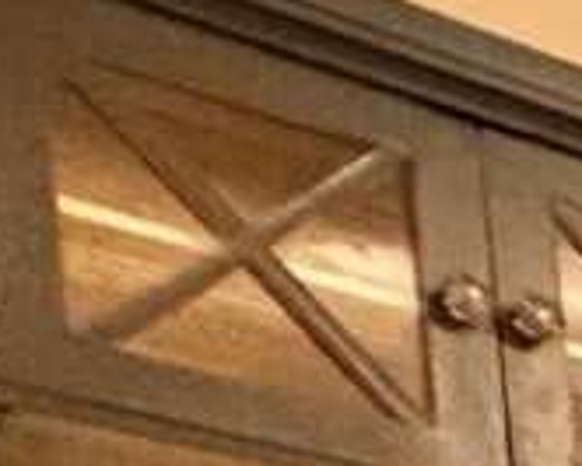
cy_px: 1384
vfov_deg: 10.1
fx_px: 1982
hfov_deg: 8.2
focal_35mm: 115
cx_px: 2321
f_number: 2.2
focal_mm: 2.22
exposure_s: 1/60
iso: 640
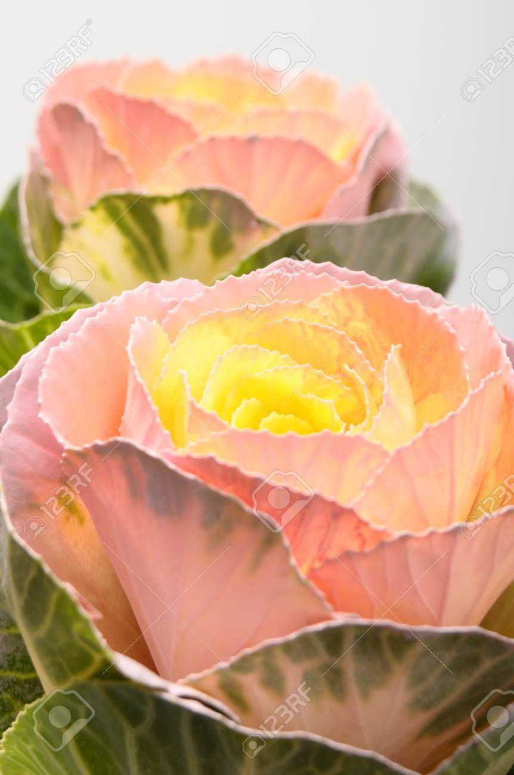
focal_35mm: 120
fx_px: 2577
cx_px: 257
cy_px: 388
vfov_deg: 17.1
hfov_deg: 11.4
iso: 200
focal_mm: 80
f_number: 13
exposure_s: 1/160
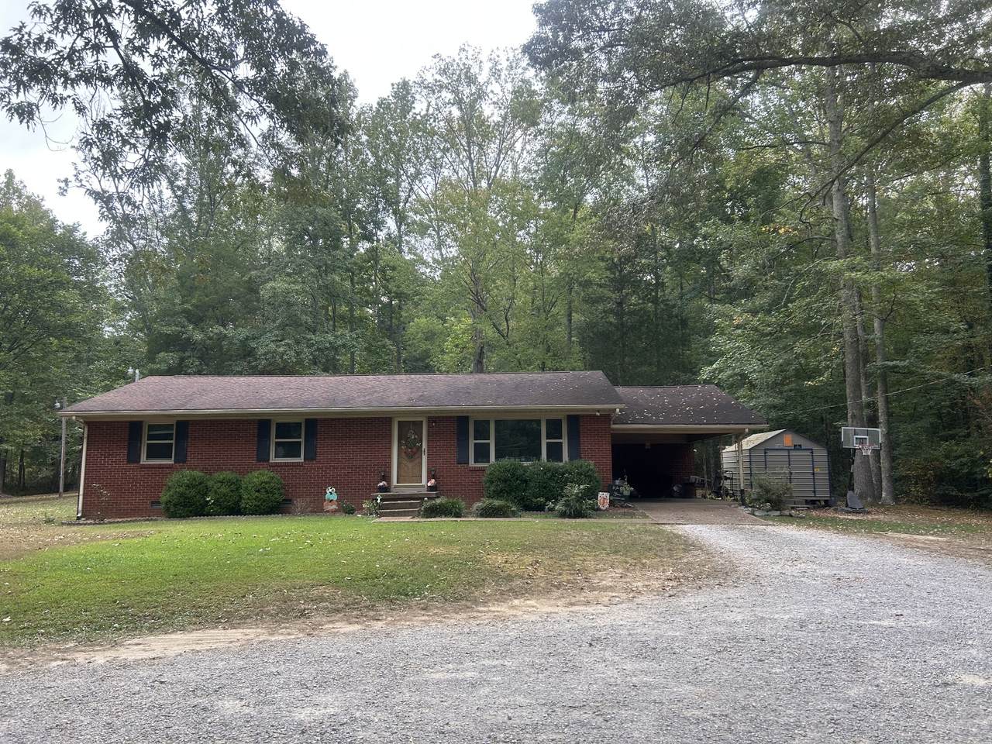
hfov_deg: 67.3
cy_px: 372
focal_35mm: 26
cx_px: 496
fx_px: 745
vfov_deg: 53.1
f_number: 1.5
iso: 50
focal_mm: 5.7
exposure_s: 1/274
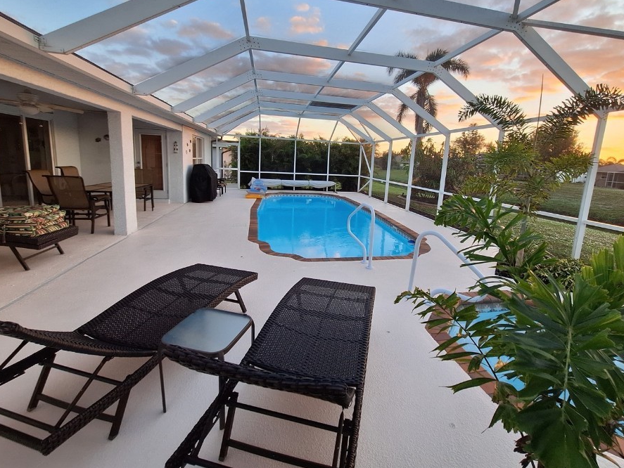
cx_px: 331
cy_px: 206
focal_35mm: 15
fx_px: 271
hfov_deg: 98.0
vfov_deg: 81.4
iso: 64
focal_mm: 1.74
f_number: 2.2
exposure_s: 1/120
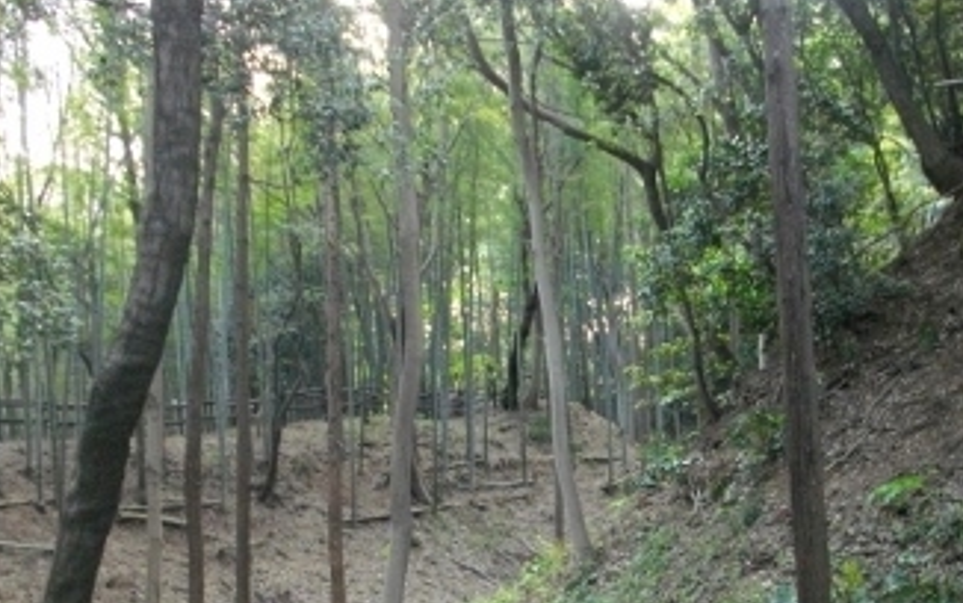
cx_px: 617
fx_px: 1365
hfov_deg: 38.5
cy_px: 498
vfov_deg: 24.4
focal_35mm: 52
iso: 596
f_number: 2.9
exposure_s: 1/100
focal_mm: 5.7
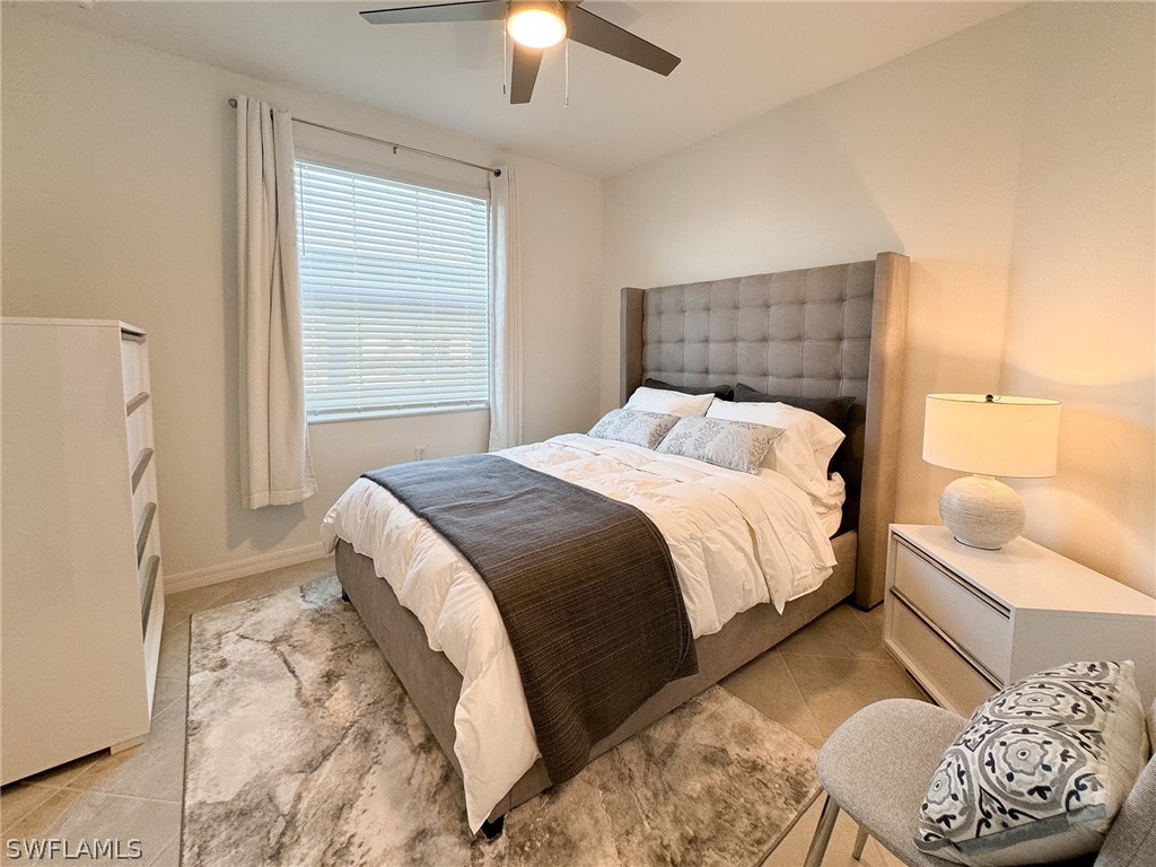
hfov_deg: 102.1
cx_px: 578
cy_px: 434
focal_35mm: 14
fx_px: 468
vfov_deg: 85.7
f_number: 2.2
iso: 160
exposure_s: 1/120
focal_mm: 2.22
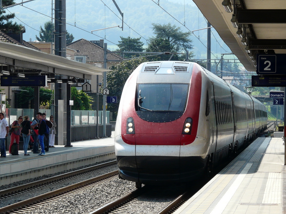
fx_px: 1595
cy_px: 122
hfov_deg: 10.2
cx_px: 159
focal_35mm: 193
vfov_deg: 7.7
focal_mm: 27.6
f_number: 5.6
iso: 100
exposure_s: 1/250
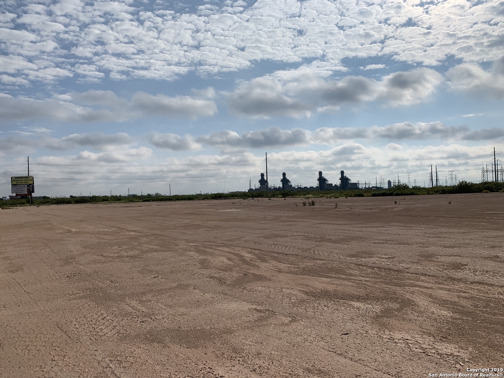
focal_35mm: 26
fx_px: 379
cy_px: 189
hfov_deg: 67.3
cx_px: 252
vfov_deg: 53.1
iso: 25
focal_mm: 4.25
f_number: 1.8
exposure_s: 1/11765
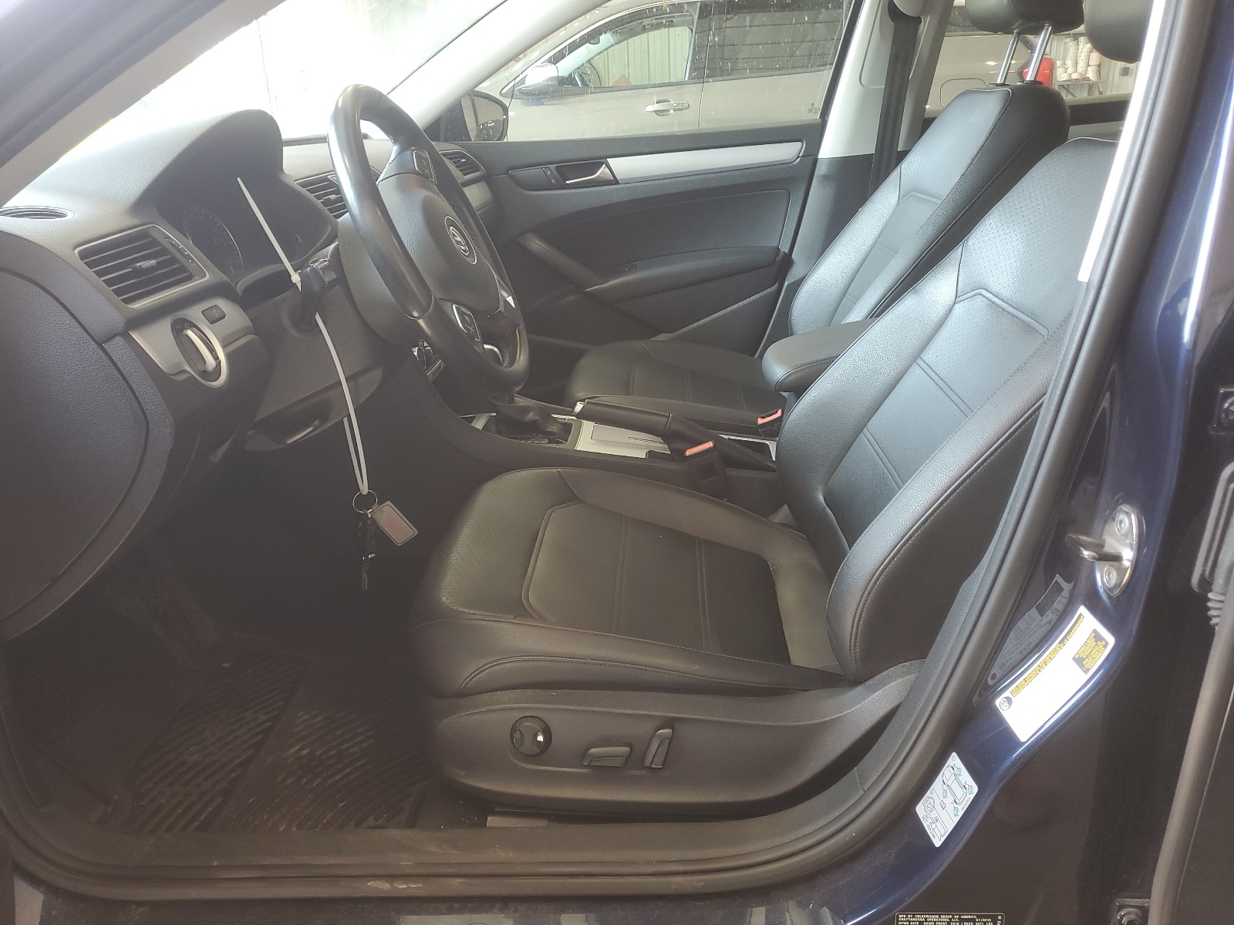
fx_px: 927
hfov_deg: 67.3
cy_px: 462
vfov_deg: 53.1
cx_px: 617
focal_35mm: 26
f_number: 1.5
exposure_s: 1/60.2
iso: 66
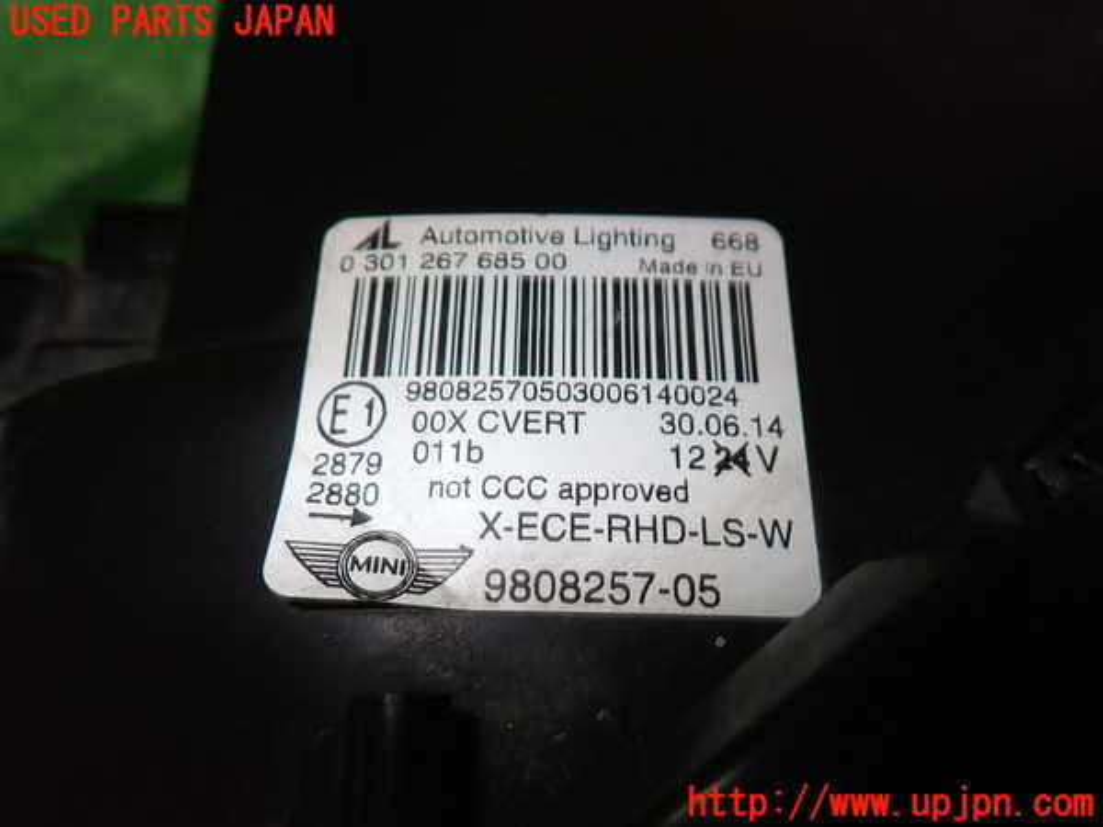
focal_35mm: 25
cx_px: 552
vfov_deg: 54.9
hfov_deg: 69.4
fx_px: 797
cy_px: 414
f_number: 5.6
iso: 200
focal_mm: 4.5
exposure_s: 1/30
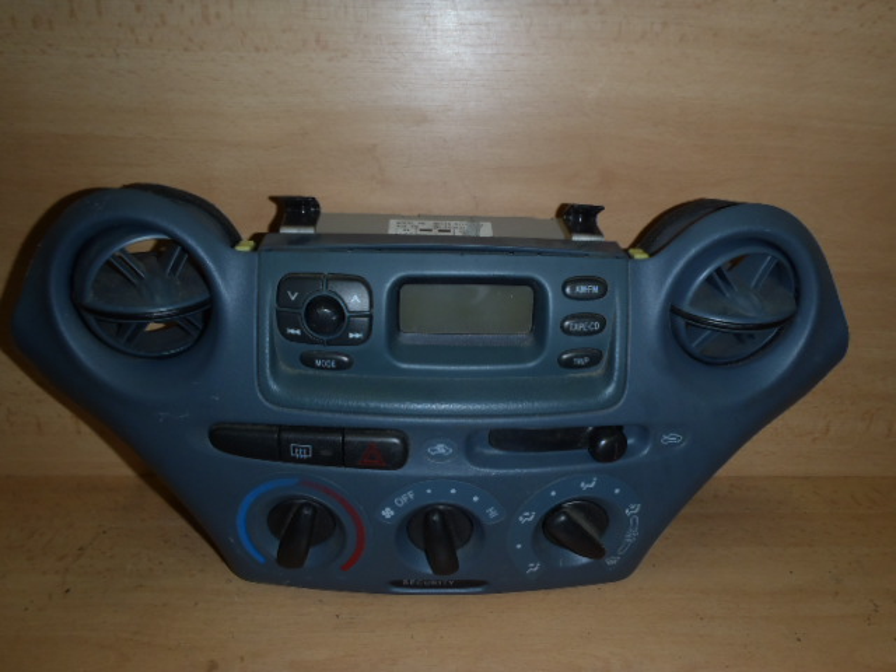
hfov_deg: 63.4
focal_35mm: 28
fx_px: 725
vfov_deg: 49.7
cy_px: 336
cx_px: 448
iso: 100
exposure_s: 1/30
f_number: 3.9
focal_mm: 5
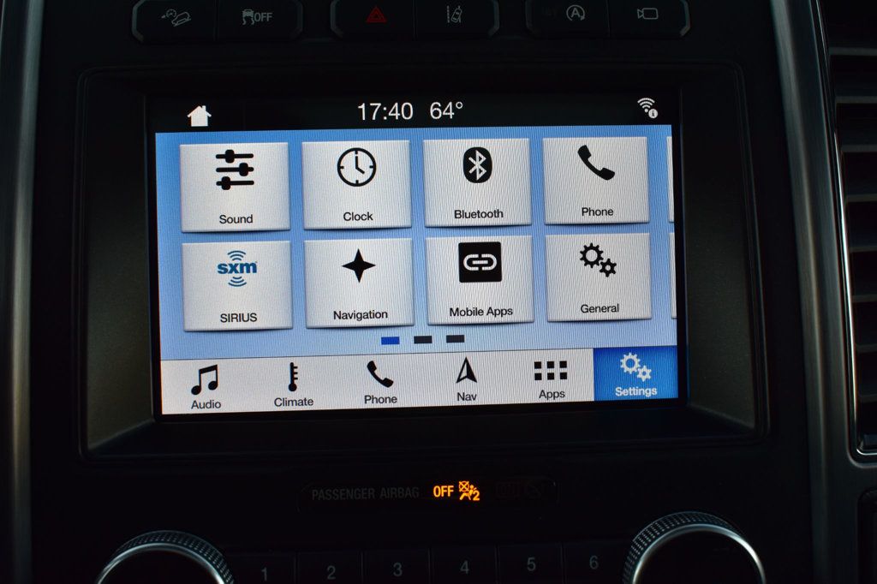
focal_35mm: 40
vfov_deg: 33.0
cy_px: 292
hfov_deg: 47.9
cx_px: 438
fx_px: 986
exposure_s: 1/80
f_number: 8
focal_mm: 27
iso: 400
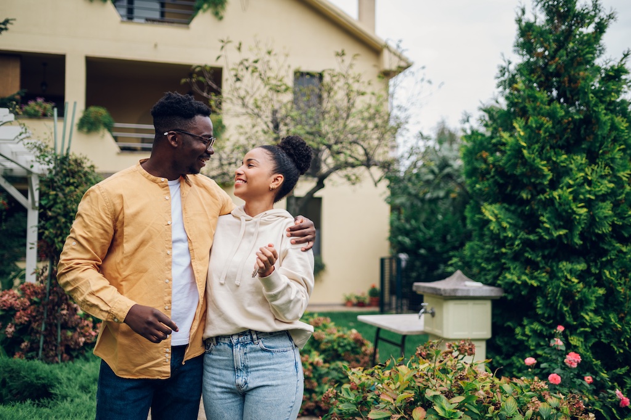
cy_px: 210
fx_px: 613
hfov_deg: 54.5
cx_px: 316
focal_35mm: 35
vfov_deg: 37.8
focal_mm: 35
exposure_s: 1/800
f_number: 1.8
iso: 64
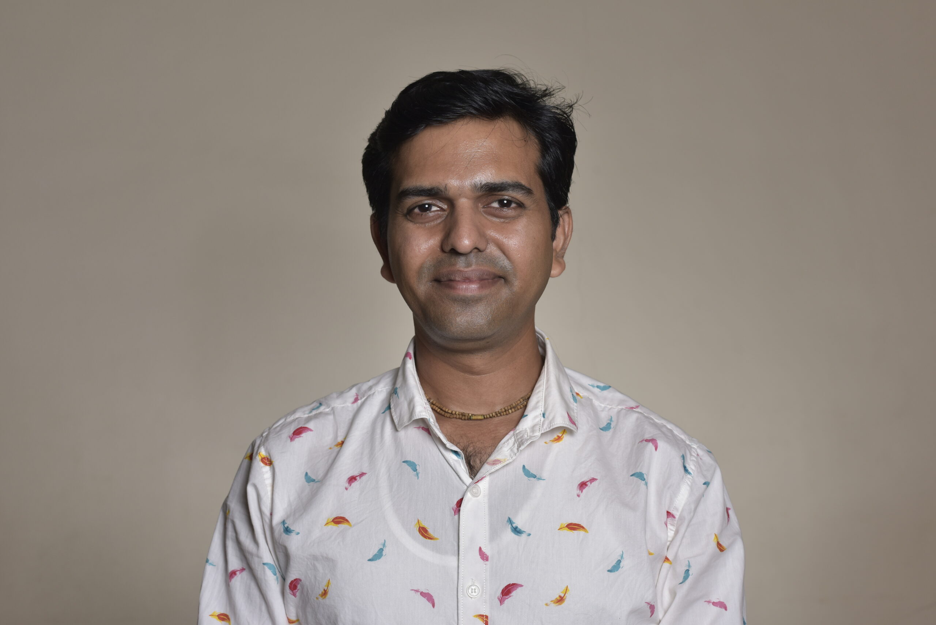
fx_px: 1300
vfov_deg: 27.0
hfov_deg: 39.6
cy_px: 312
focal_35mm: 50
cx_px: 468
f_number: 7.1
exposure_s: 1/200
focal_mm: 50
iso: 320
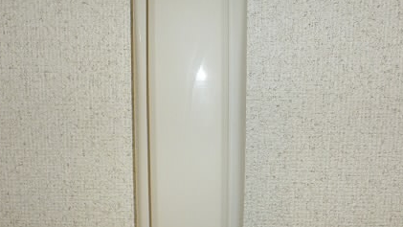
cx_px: 179
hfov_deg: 45.4
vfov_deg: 26.4
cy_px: 149
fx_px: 481
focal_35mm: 45
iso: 400
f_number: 3.3
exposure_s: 1/60
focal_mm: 4.3
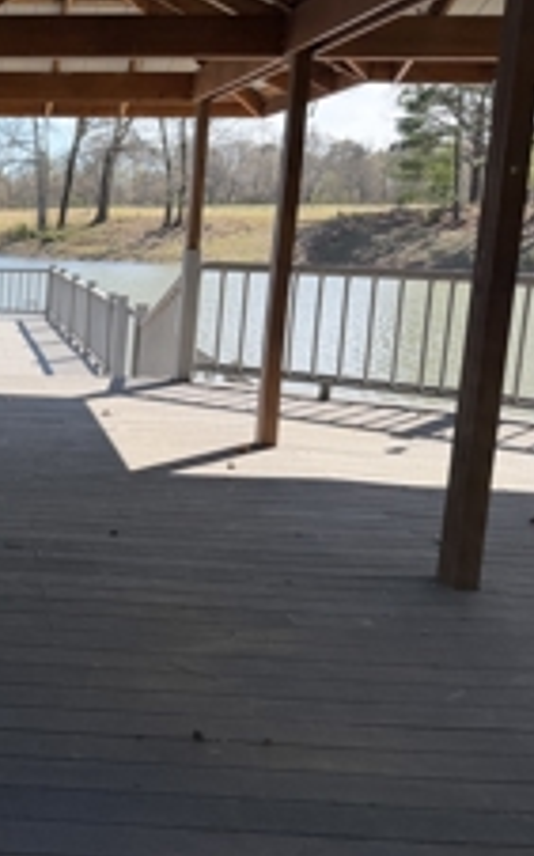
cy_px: 398
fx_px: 1049
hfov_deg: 25.3
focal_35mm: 45
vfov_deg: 44.4
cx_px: -129
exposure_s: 1/2169
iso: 100
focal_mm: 6.76
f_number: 1.78
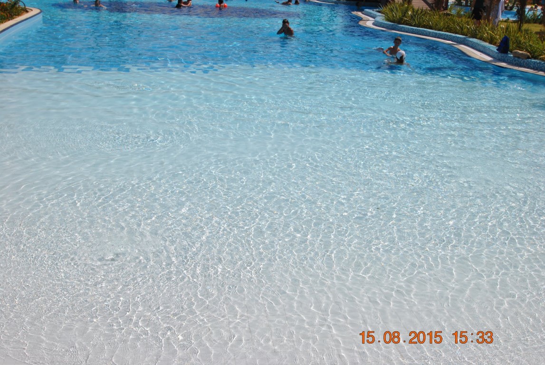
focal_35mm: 36
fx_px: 546
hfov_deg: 53.1
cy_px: 182
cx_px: 272
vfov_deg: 37.0
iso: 100
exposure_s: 1/400
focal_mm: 24
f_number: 10
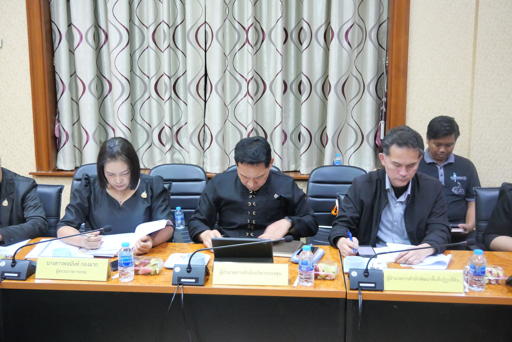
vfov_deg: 32.7
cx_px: 256
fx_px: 583
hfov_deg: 47.4
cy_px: 171
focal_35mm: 41
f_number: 4.1
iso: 3200
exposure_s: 1/25
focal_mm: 20
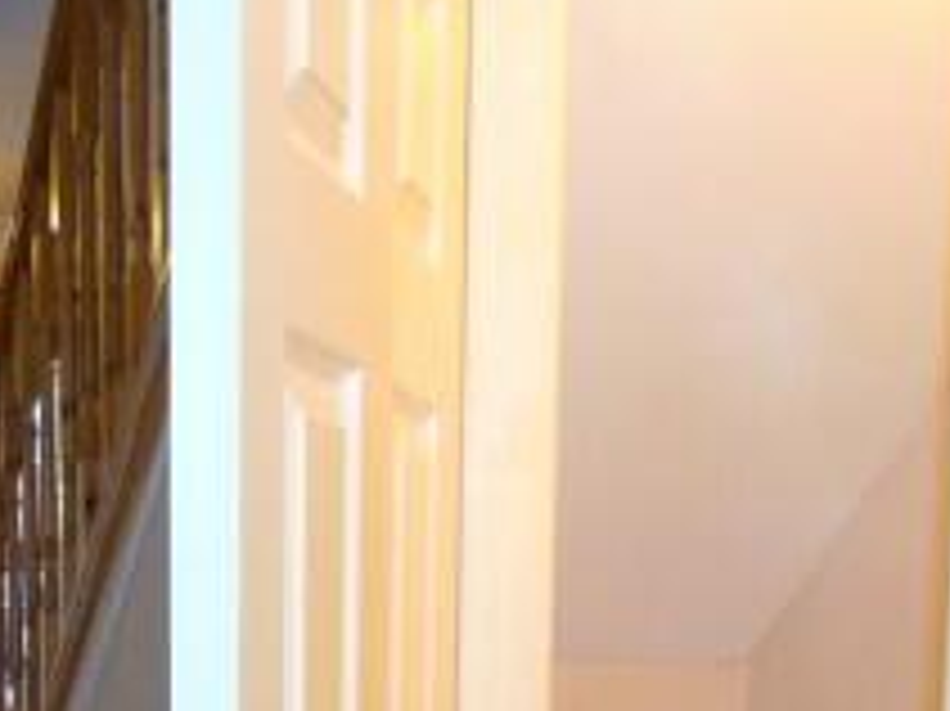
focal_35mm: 69
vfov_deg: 19.5
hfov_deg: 27.9
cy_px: 943
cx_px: 263
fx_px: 1893
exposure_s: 1/30
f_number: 3.4
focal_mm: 4.4
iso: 200
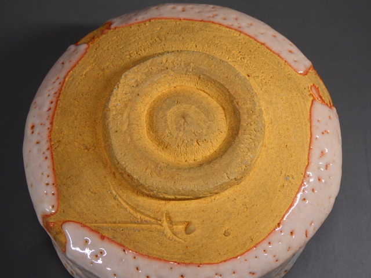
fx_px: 825
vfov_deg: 19.1
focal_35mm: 77
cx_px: 186
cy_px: 139
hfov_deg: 25.3
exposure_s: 1/80
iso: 250
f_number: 4.8
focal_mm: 13.7
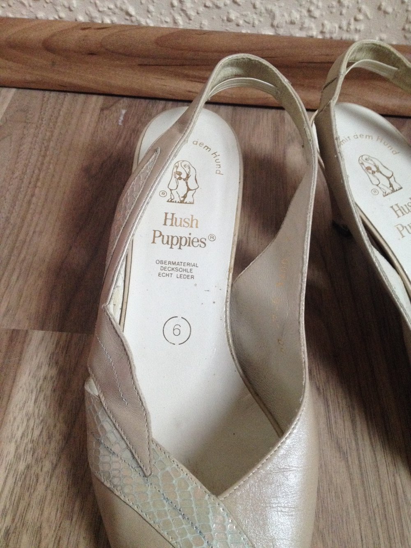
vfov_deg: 52.6
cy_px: 274
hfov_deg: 40.7
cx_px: 206
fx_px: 554
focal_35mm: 35
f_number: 2.4
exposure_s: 1/20
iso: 320
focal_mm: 4.28
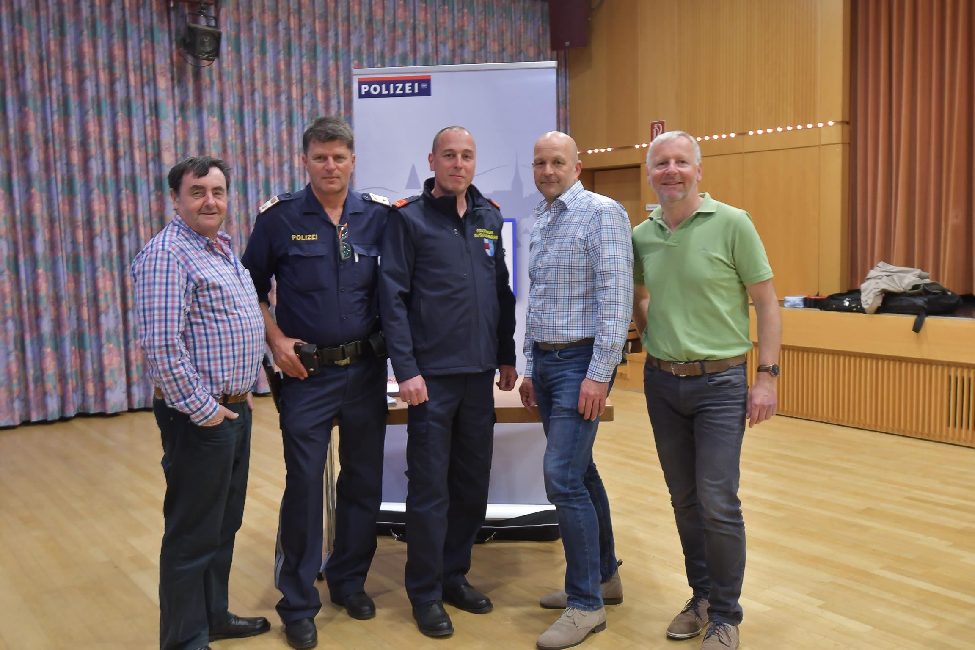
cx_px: 488
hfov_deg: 53.1
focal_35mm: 36
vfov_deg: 36.9
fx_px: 975
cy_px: 325
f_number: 4
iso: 400
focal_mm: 18
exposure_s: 1/5
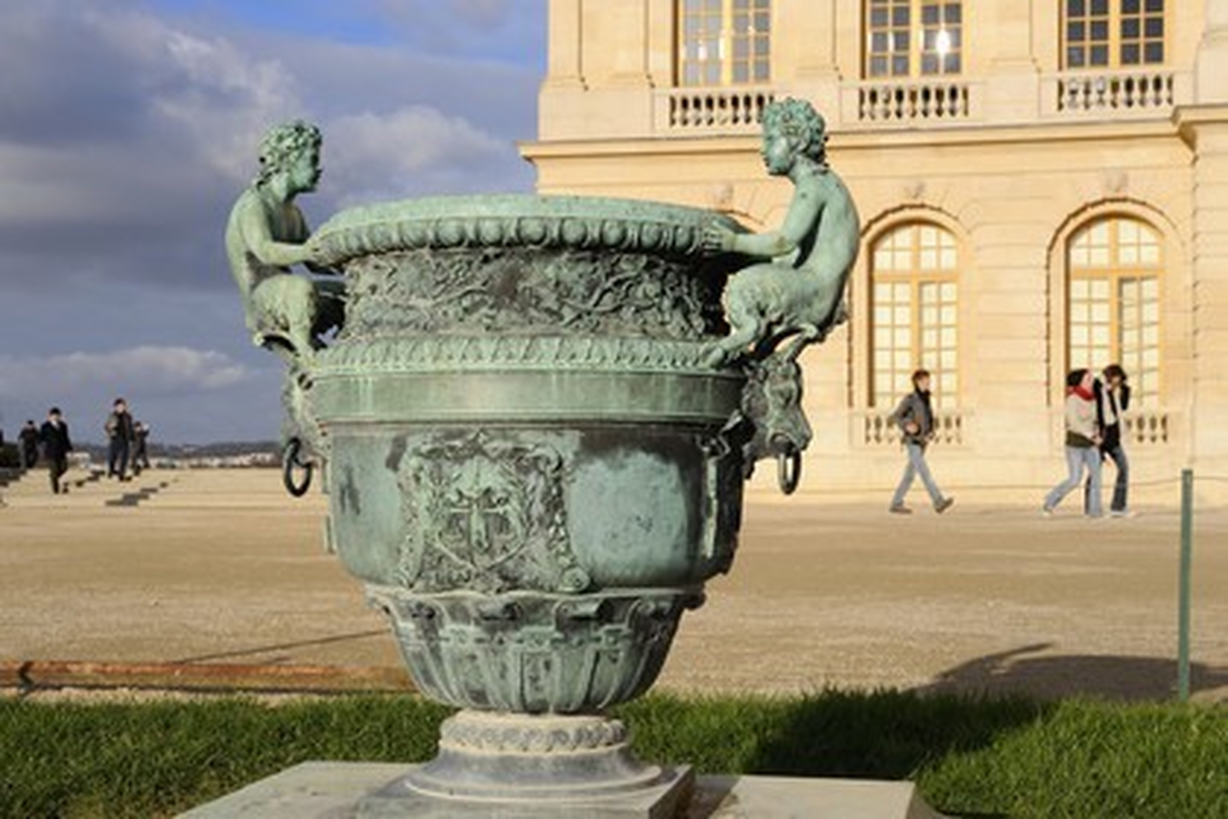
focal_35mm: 58
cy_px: 410
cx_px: 614
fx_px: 1978
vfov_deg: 23.4
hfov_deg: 34.5
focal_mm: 58
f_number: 16
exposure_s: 1/160
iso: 200
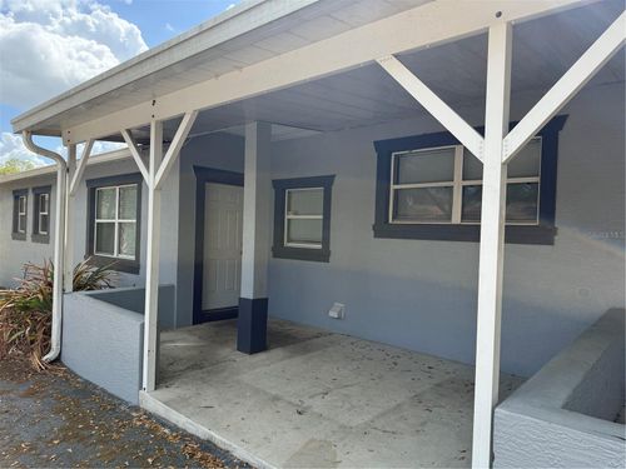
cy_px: 234
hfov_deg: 71.6
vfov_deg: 56.8
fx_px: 434
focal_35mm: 24
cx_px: 313
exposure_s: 1/2611
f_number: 1.78
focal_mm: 6.76
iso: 100
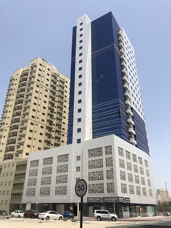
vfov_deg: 63.5
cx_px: 86
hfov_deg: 49.7
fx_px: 185
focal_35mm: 28
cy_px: 114
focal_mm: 4
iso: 25
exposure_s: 1/3003
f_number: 1.8
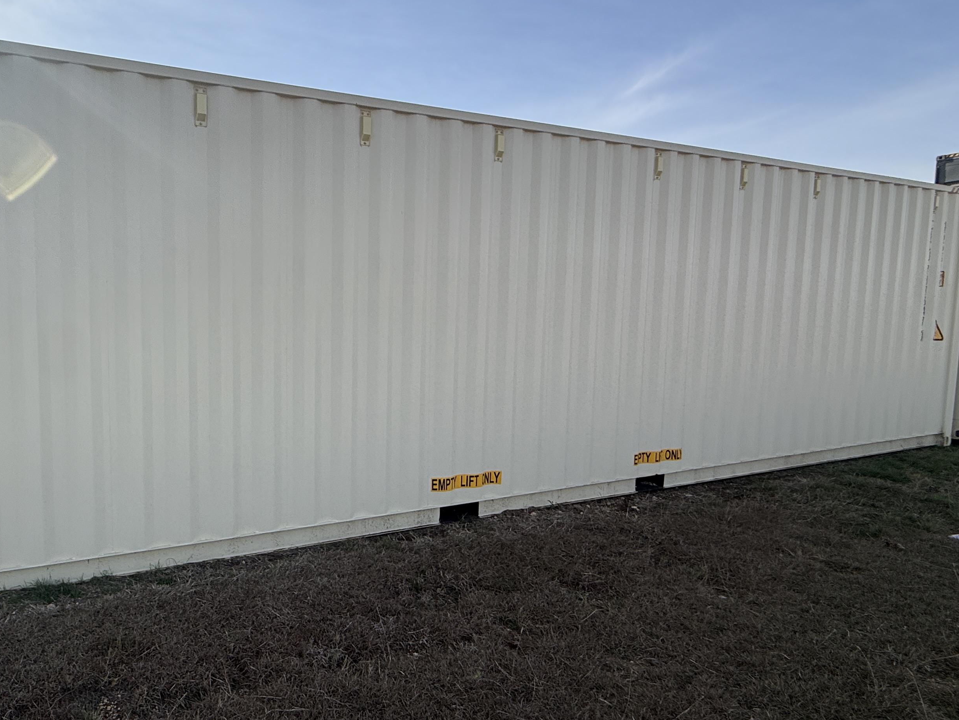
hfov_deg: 68.3
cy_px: 381
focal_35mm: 23
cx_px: 221
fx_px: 637
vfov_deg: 58.8
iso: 50
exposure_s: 1/1464
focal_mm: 2.22
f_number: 2.2
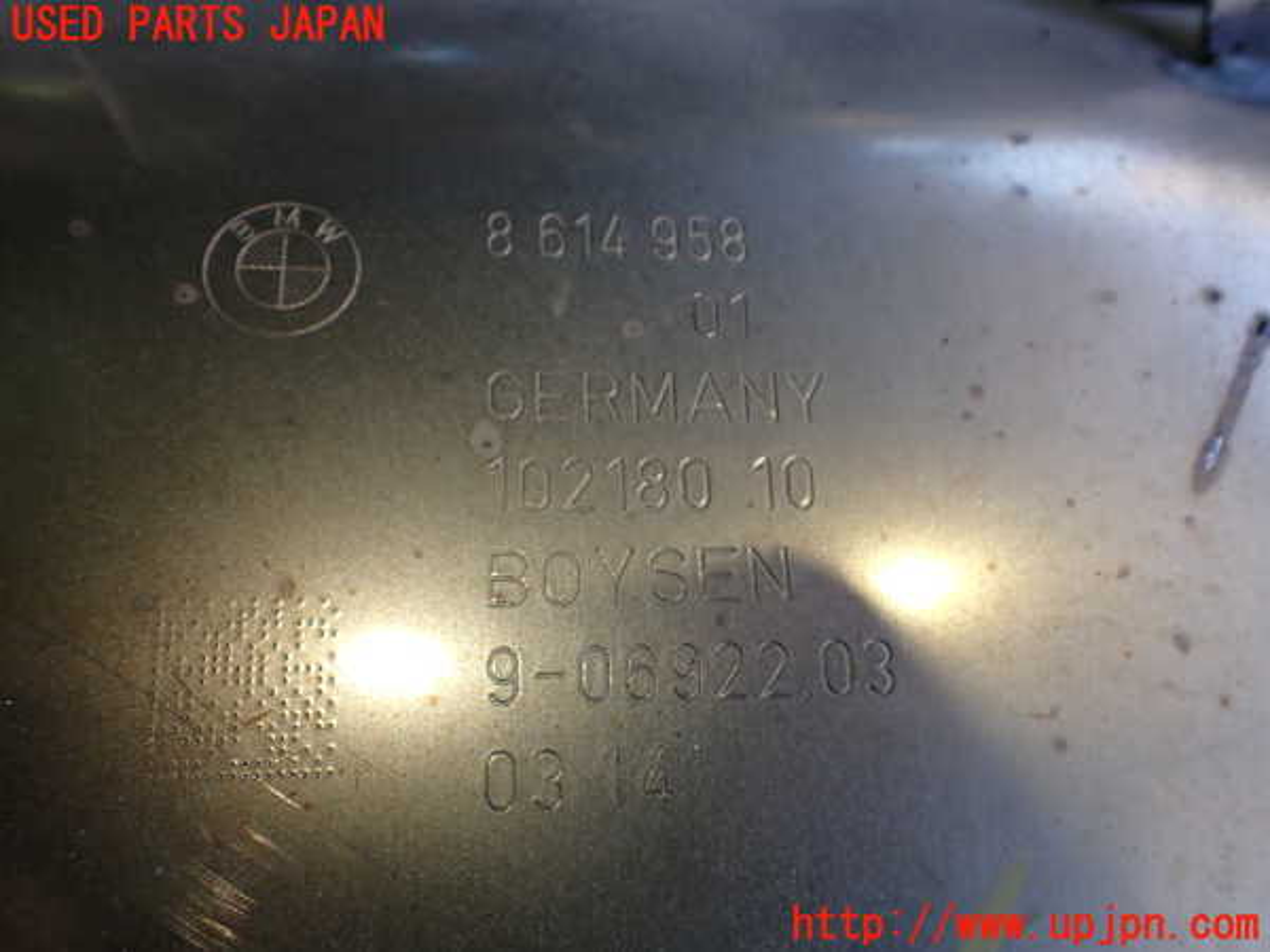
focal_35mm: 30
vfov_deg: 46.8
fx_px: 1101
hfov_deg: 60.0
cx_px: 635
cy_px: 476
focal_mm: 5.4
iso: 125
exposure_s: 1/125
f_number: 2.3
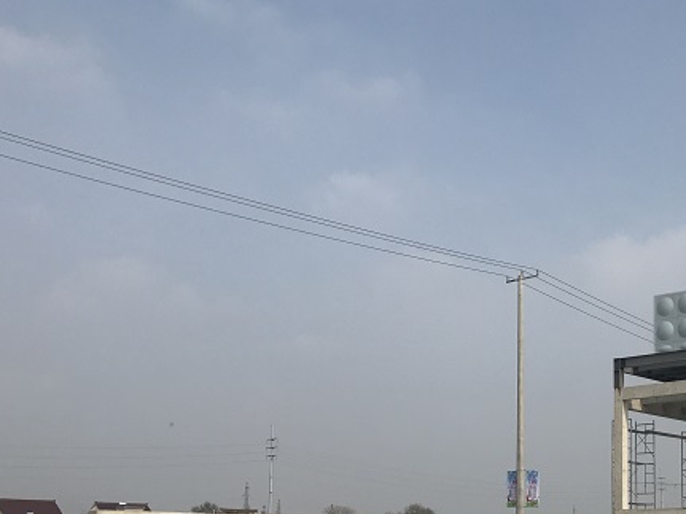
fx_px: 1030
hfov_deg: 35.5
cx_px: 560
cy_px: 419
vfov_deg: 27.4
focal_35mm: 52
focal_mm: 3.99
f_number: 1.8
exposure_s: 1/4566
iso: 20
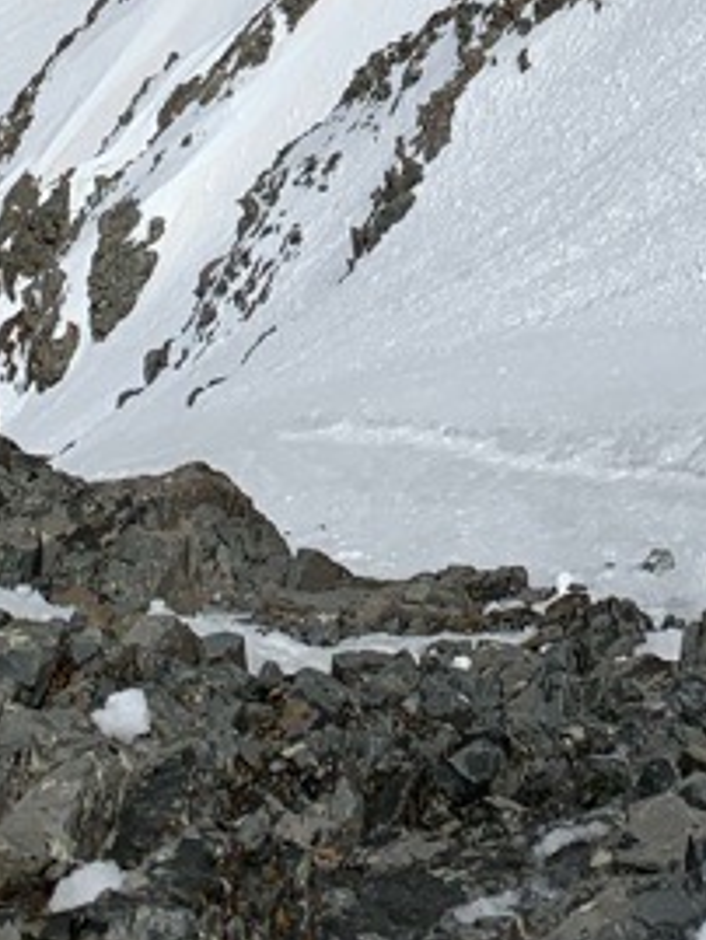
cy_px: -482
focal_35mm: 99
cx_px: 772
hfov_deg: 14.6
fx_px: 2690
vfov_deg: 17.7
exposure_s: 1/8000
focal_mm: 4.25
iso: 25
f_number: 1.8
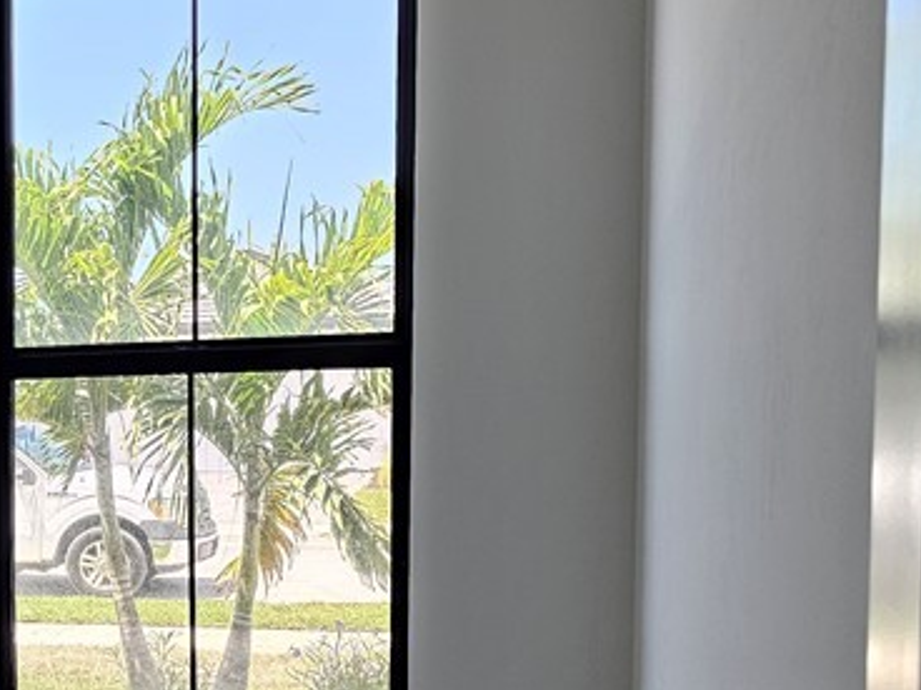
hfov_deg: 26.1
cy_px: 540
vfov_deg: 22.7
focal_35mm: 64
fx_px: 1703
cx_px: -258
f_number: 1.7
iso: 100
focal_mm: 6.3
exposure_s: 1/207
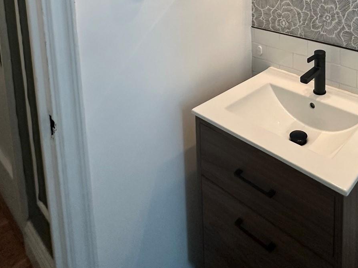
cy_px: -34
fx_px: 331
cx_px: 272
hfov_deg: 54.0
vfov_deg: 36.6
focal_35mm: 32
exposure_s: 1/120
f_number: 2.2
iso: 250
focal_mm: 2.22
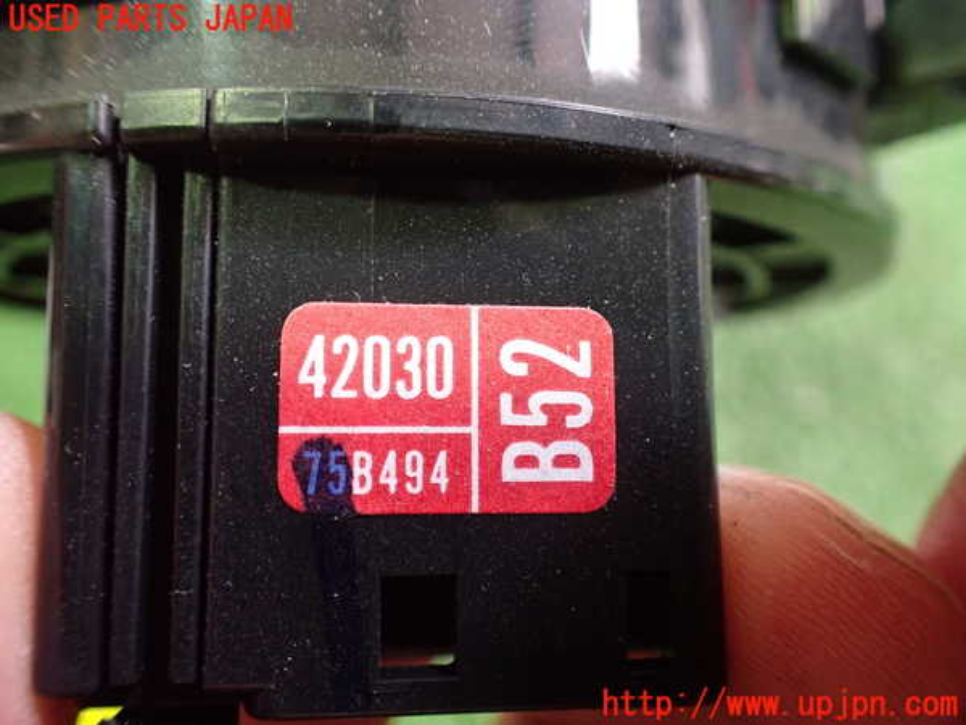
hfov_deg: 60.0
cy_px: 362
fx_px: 837
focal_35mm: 30
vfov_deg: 46.8
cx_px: 483
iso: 800
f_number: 2.3
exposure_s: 1/30
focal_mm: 5.4
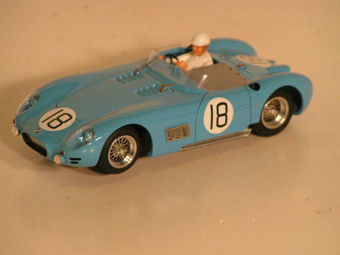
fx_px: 3055
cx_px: 170
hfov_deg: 6.4
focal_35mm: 311
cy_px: 128
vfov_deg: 4.8
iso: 160
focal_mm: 47.6
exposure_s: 1/320
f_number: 3.5
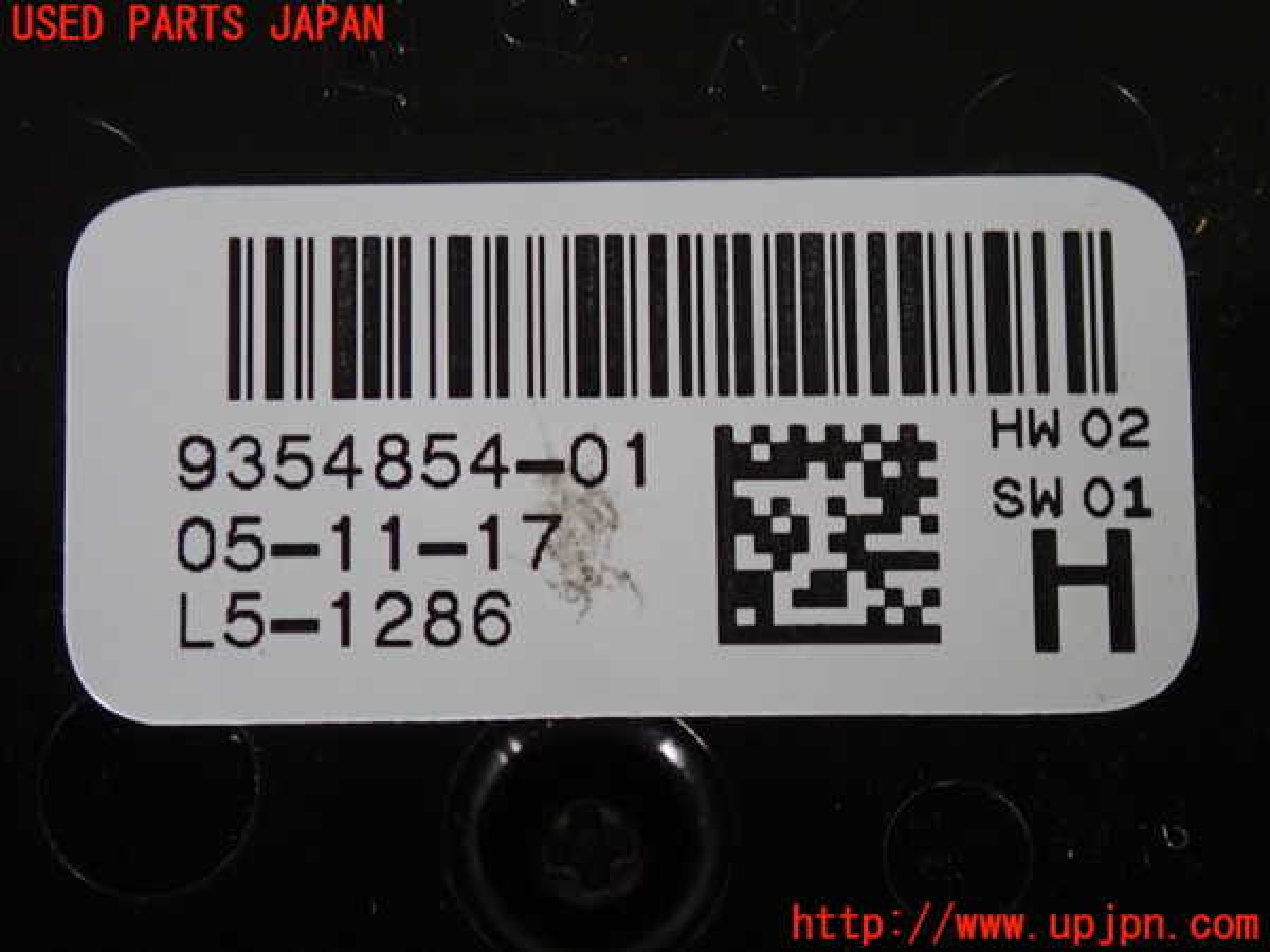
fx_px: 3669
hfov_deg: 19.6
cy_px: 476
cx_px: 635
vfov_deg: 14.8
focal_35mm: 100
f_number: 4.9
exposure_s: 1/100
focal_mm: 18
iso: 640
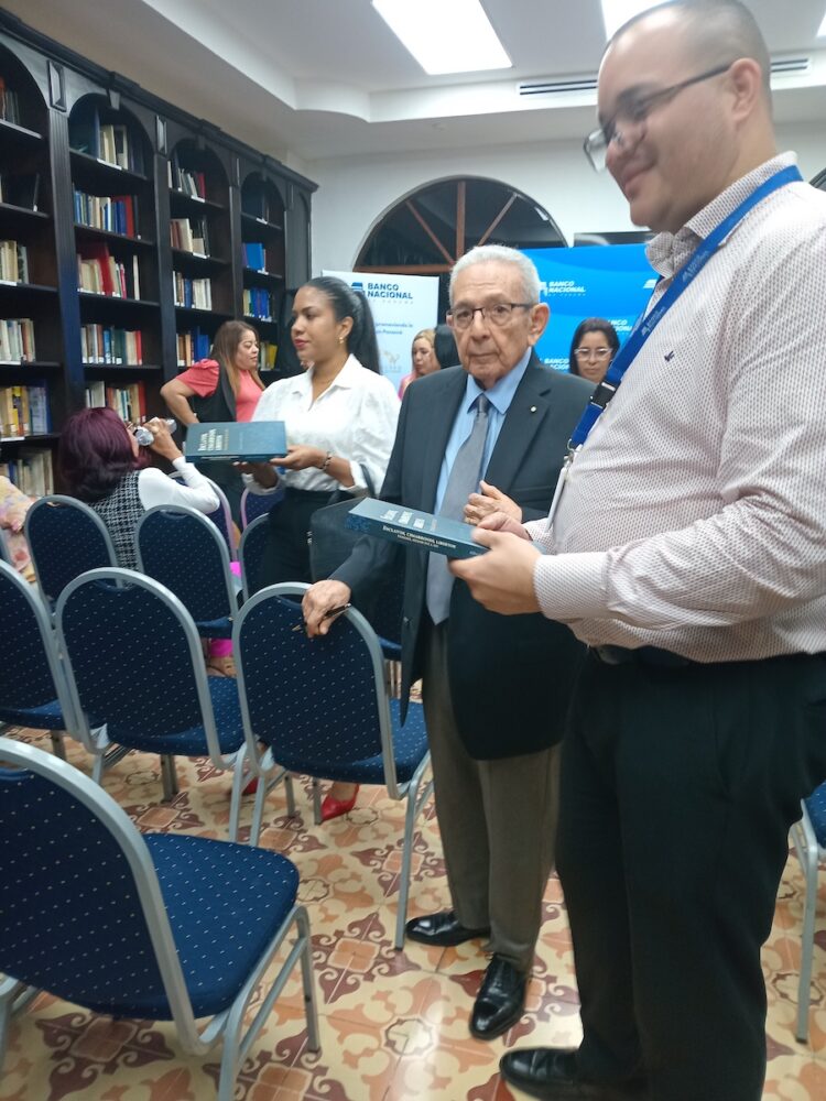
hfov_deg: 61.1
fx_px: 700
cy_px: 550
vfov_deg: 76.4
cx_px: 413
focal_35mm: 22
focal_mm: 4.21
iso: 125
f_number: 1.8
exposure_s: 1/30.3
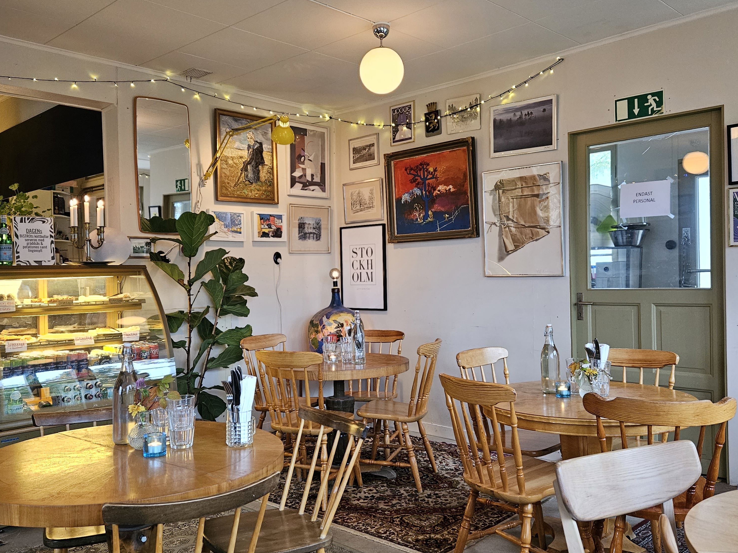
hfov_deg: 58.4
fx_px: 661
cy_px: 276
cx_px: 367
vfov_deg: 45.4
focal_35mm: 31
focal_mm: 5.4
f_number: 1.8
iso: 500
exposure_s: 1/100
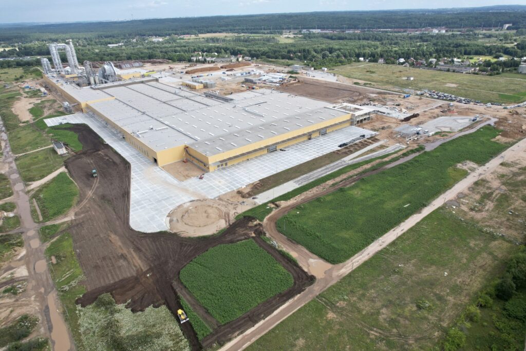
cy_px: 176
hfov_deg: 78.6
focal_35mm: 22
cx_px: 263
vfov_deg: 57.2
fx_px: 321
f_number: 2.8
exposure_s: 1/1250
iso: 100
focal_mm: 8.38
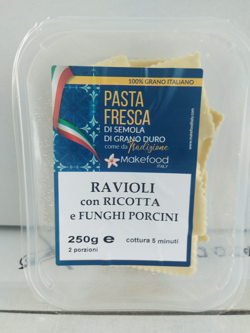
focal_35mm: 25
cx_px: 125
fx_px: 241
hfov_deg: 54.9
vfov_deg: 69.4
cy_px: 166
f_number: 1.89
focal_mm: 5.95
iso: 70
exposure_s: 1/50
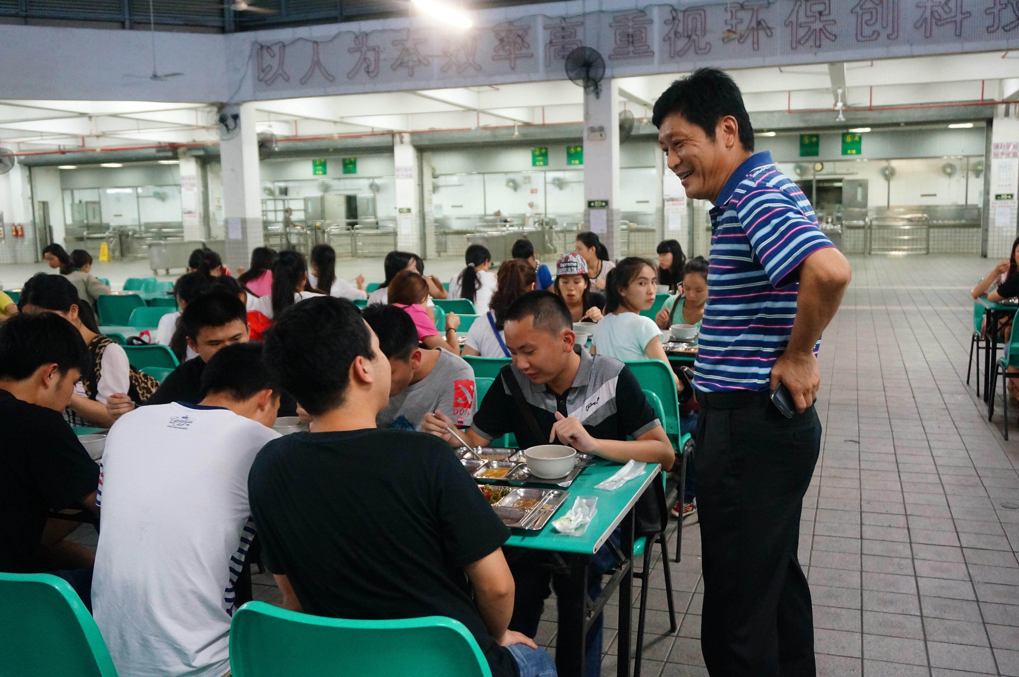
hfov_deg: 55.2
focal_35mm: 34
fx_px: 975
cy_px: 338
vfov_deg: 38.3
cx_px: 510
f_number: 4
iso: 3200
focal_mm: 23
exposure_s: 1/60
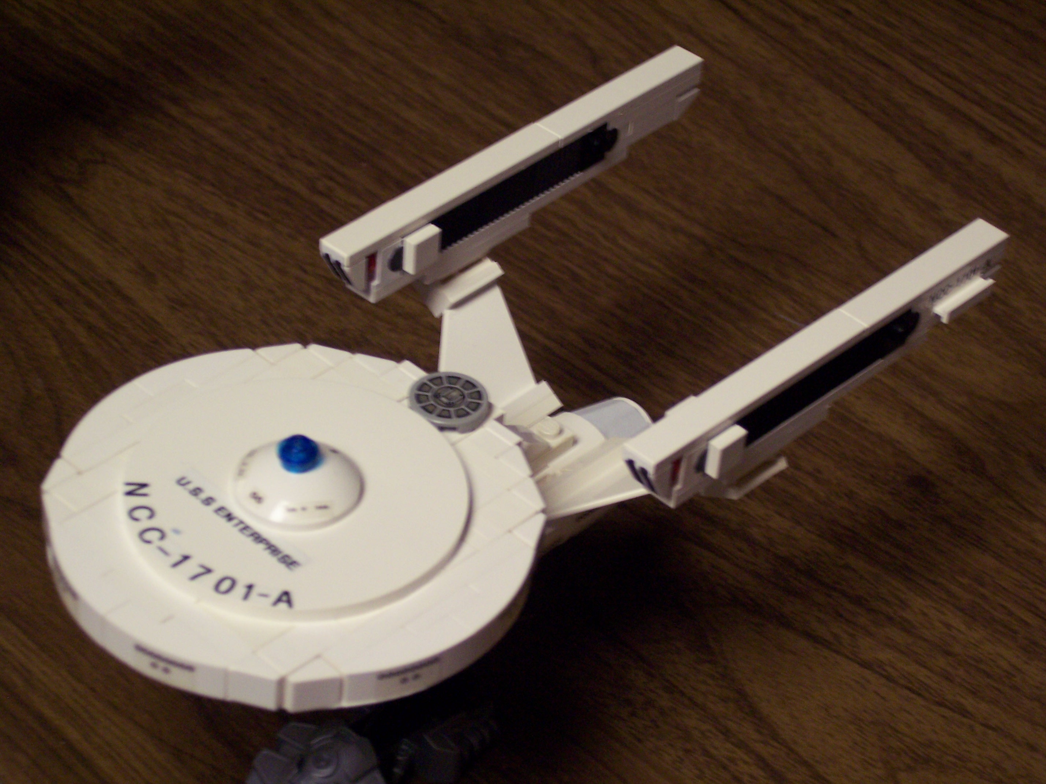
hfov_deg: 18.9
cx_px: 523
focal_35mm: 104
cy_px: 392
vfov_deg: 14.2
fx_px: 3143
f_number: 4.8
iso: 200
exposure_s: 1/15
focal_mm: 21.3
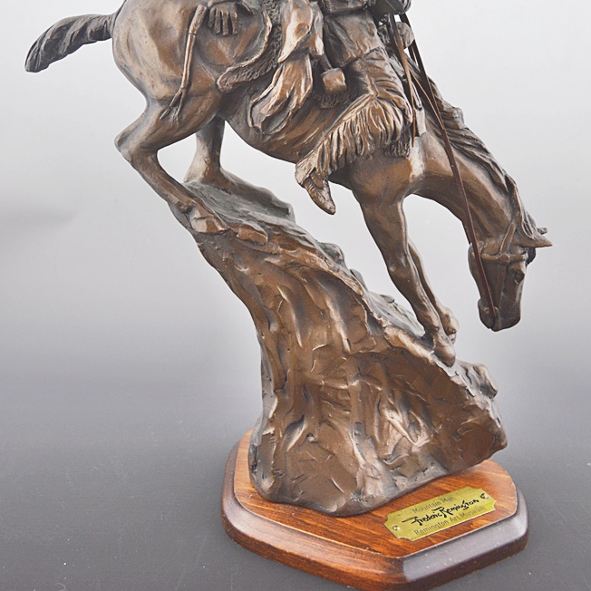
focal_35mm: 43
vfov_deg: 38.7
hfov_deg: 39.2
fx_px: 831
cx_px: 292
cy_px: 193
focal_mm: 22
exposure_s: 1/25
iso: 400
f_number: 3.8
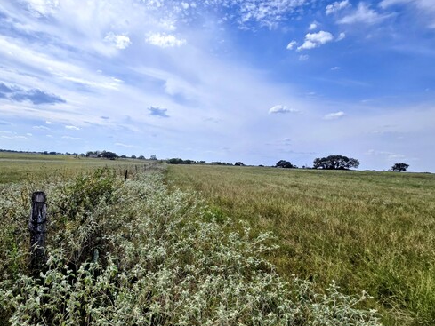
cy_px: 180
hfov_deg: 88.5
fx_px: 214
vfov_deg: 74.5
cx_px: 153
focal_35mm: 17
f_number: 2.2
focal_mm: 2.2
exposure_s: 1/3977
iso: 50
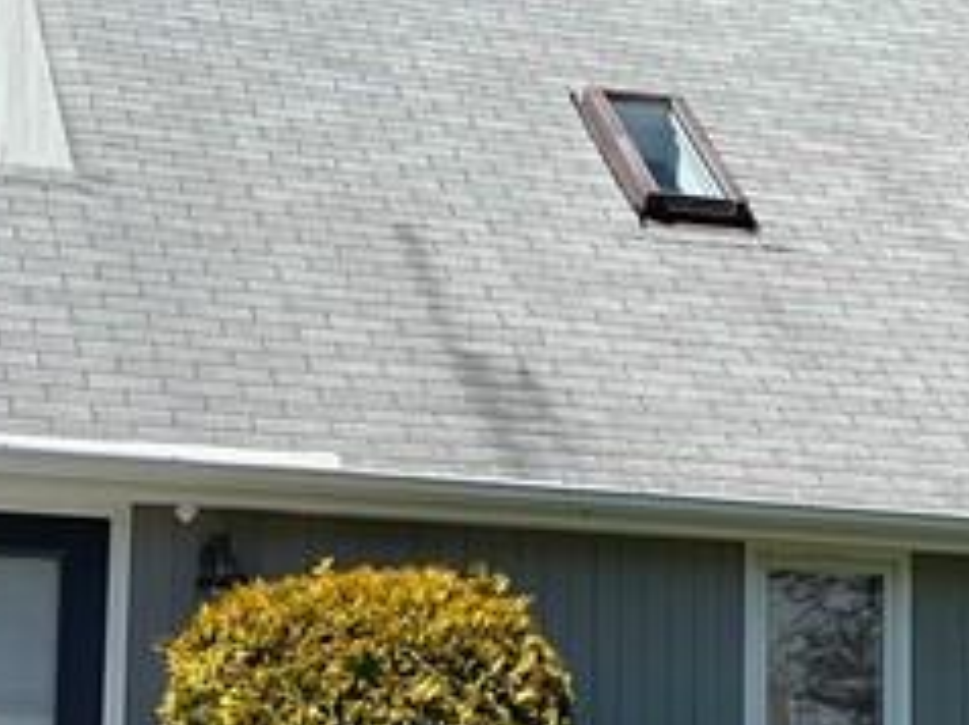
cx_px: 464
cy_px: 574
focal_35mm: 112
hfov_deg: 17.6
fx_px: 3132
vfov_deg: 13.1
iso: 32
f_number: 1.6
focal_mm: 4.2
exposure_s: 1/3125
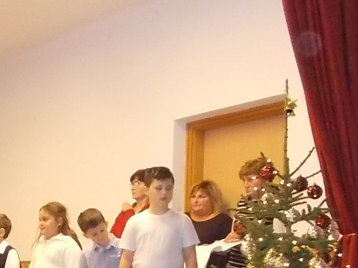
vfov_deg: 16.9
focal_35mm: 84
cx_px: -129
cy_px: 310
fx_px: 869
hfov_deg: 20.8
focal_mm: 4.6
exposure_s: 1/25
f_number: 3.2
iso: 560
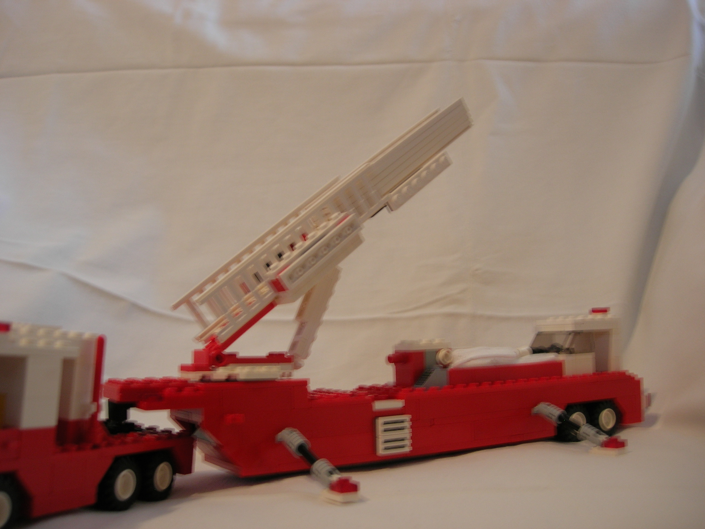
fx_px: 774
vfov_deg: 37.7
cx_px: 352
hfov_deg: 49.0
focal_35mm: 38
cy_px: 264
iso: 64
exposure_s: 1/6
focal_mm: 7.8
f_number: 2.8
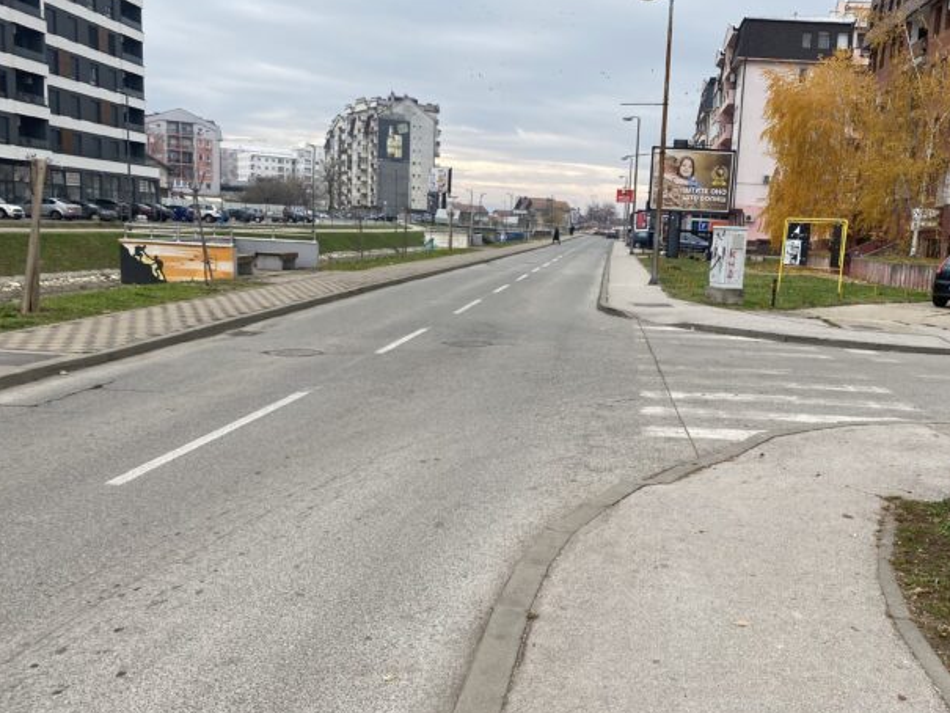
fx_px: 906
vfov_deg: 42.9
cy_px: 383
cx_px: 587
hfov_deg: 54.8
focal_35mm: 33
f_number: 1.8
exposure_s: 1/757
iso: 32
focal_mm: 4.25
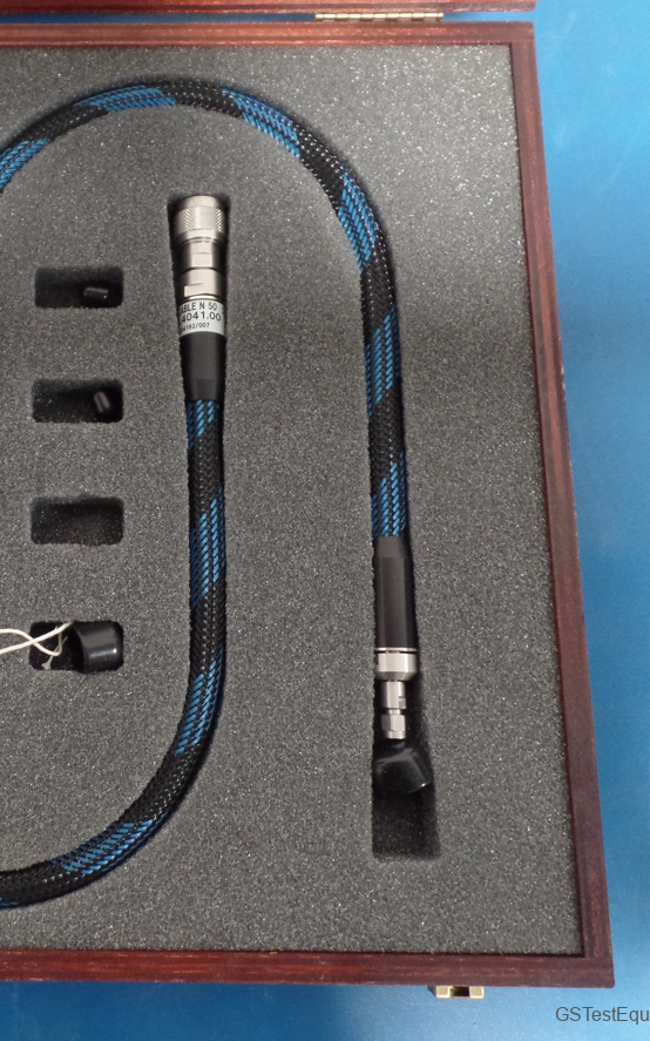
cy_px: 514
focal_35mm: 33
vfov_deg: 58.2
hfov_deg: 35.9
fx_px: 936
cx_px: 61
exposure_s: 1/15
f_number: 2.8
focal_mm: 4.1
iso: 400
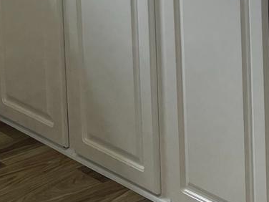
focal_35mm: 136
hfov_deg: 13.8
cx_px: 368
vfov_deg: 10.1
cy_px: -195
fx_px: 1057
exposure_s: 1/158
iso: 32
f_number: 1.6
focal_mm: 5.1
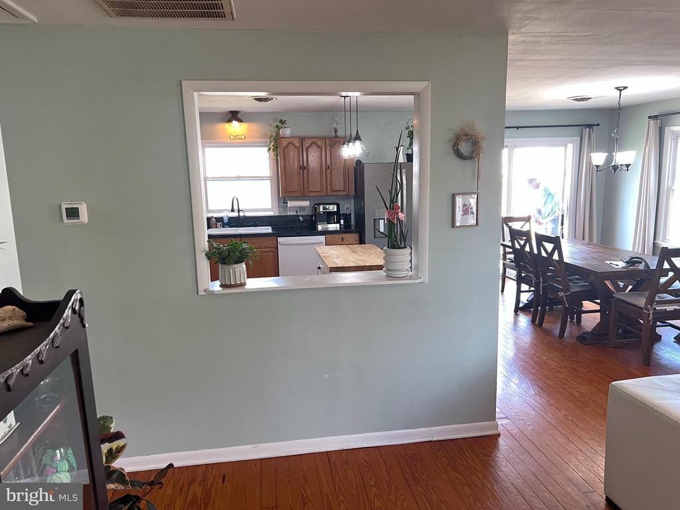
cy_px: 255
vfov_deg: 53.1
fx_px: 511
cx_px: 340
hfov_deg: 67.3
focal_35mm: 26
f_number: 1.5
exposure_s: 1/60
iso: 320
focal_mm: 5.7
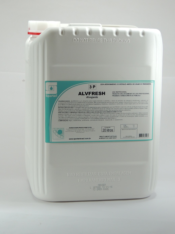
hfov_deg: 17.4
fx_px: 573
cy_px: 117
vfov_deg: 23.0
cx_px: 88
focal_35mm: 85
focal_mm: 15.1
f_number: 4
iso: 320
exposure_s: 1/100
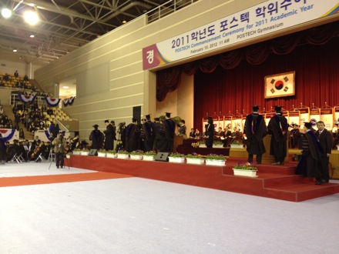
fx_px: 343
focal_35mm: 35
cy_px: 127
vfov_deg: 40.7
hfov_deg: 52.6
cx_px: 170
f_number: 2.4
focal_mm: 4.28
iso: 100
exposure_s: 1/20
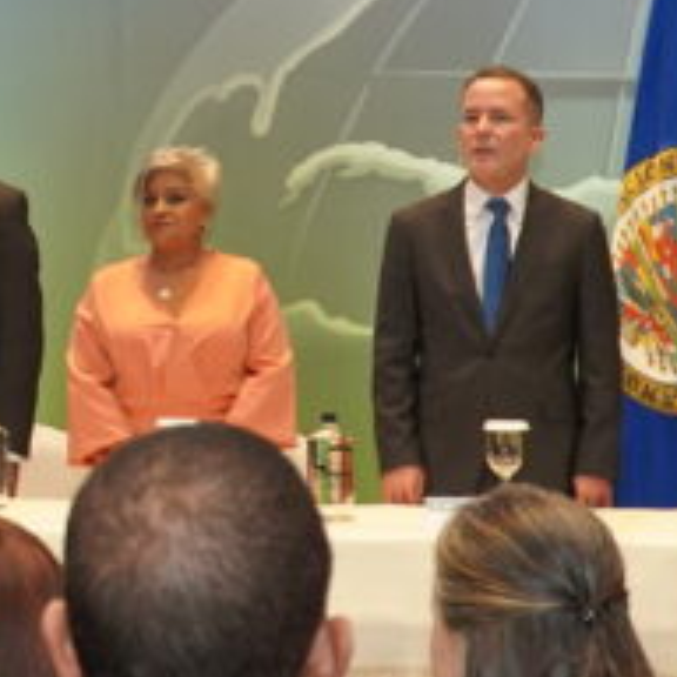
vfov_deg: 14.0
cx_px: -236
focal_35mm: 124
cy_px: 90
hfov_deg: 13.5
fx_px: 2744
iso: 3200
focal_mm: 27
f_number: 4
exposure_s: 1/160
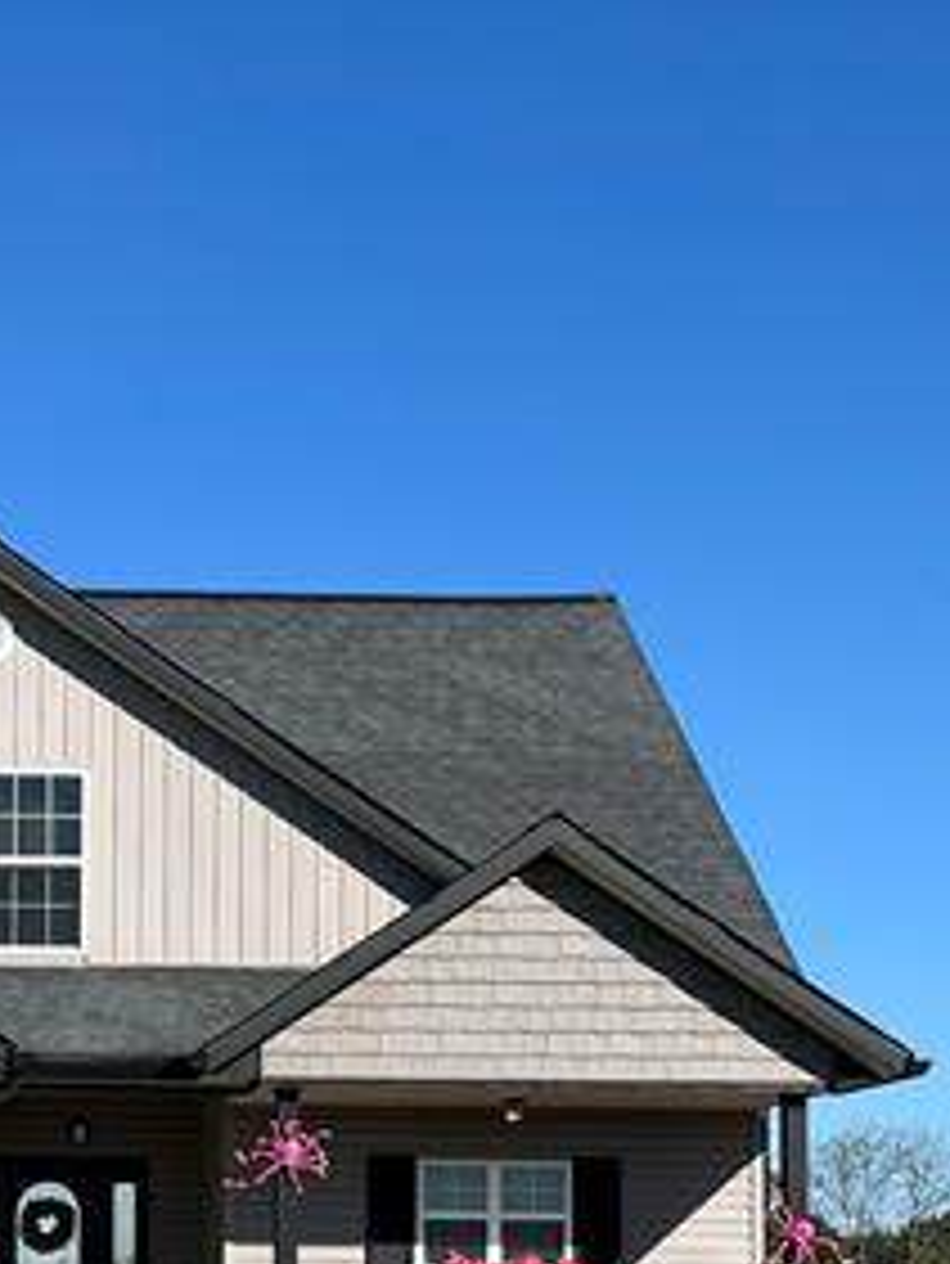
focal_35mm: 71
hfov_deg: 20.1
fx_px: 2596
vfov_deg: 26.5
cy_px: 1143
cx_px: -18
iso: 50
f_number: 1.6
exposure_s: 1/3745
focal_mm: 5.1
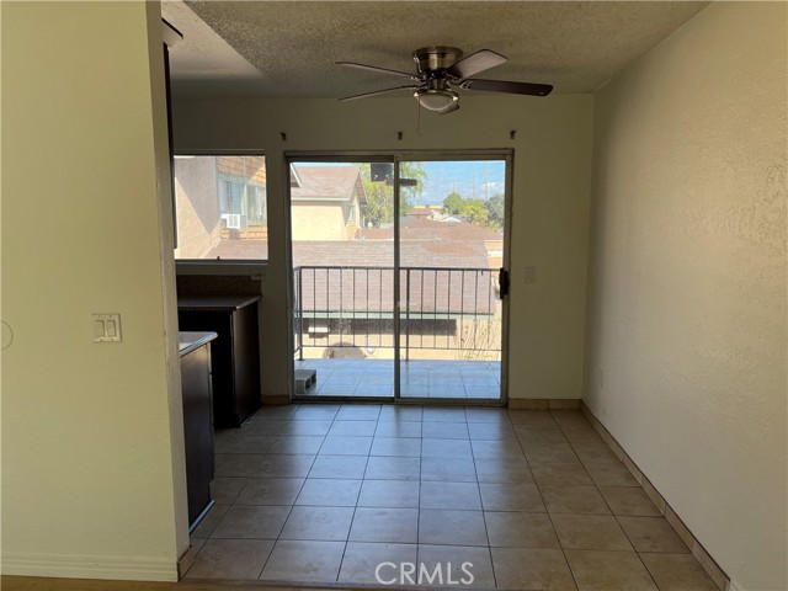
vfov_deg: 53.1
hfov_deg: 67.3
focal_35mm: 26
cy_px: 296
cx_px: 394
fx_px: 592
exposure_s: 1/786
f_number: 1.5
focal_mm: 5.7
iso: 50
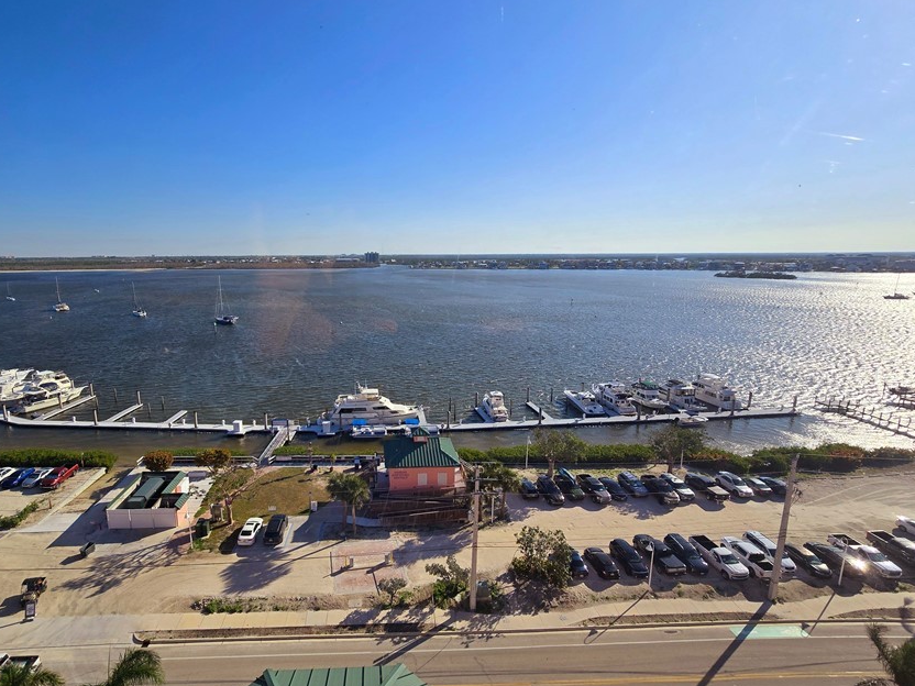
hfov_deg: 93.4
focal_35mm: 16
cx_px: 373
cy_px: 348
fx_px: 423
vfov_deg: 78.1
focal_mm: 2.2
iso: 50
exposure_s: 1/2500
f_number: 2.2
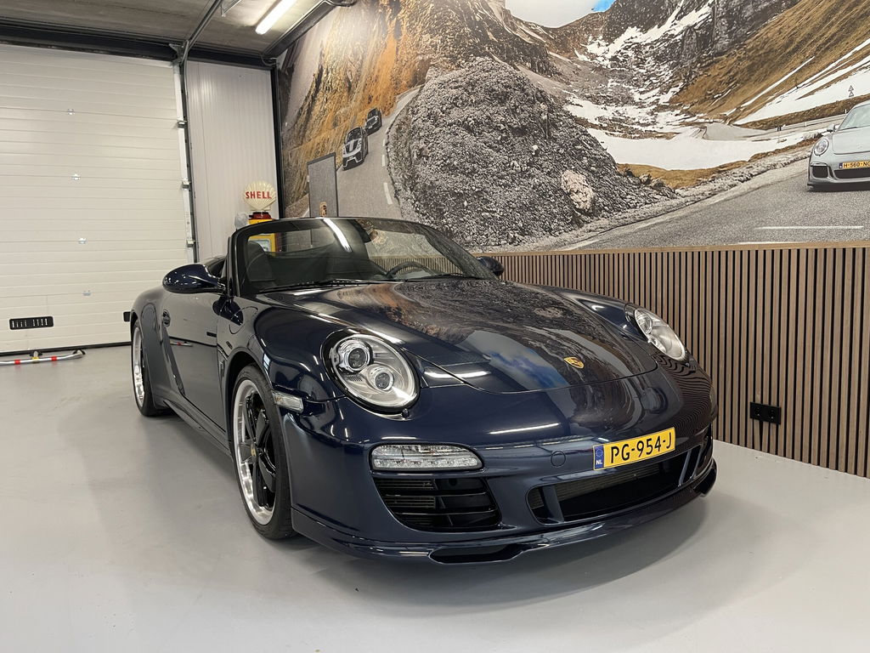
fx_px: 628
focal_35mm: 25
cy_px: 326
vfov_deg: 54.9
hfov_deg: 69.4
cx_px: 435
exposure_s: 1/50
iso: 200
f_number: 1.6
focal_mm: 5.1
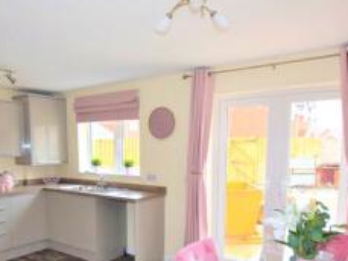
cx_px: 137
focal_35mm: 30
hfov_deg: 59.4
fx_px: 302
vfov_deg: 45.7
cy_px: 184
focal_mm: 10
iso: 800
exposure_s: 1/125
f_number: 5.6
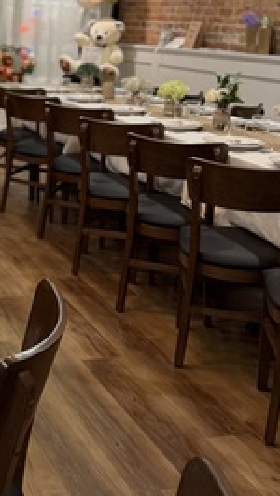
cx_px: -50
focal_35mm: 59
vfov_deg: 34.5
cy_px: 110
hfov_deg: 19.3
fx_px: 777
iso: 400
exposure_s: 1/60
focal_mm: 6.76
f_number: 1.78
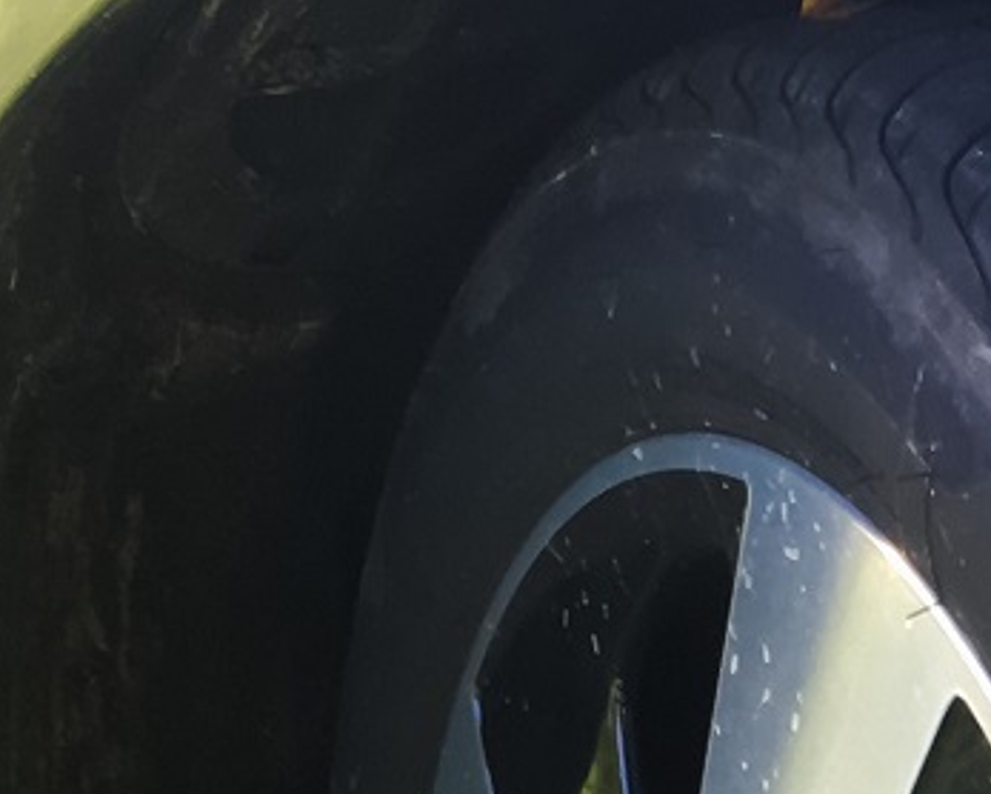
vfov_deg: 8.4
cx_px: 1197
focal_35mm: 170
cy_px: 1809
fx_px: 4989
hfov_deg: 11.1
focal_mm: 4.15
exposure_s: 1/50
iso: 32
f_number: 2.2
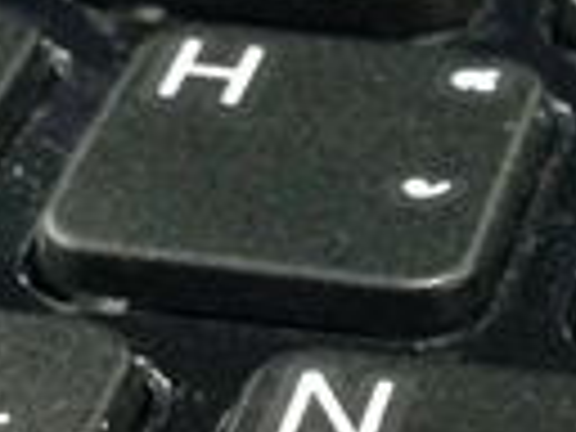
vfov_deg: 7.2
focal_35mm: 206
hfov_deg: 9.5
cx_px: 684
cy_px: 279
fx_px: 3428
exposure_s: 1/15
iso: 400
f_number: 2.4
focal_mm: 4.12
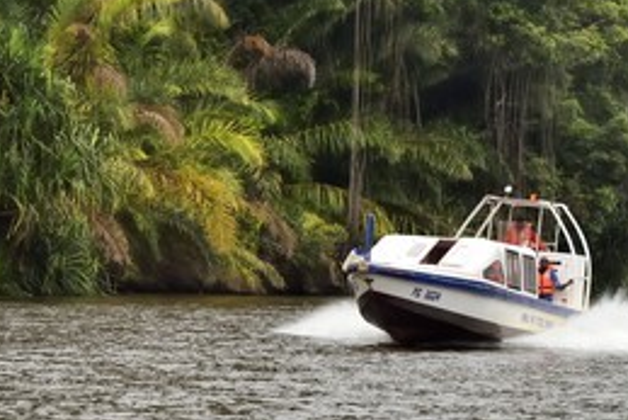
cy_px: 134
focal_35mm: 259
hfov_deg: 7.9
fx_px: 4520
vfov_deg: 5.3
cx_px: 279
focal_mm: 160
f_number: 9
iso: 800
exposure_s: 1/800
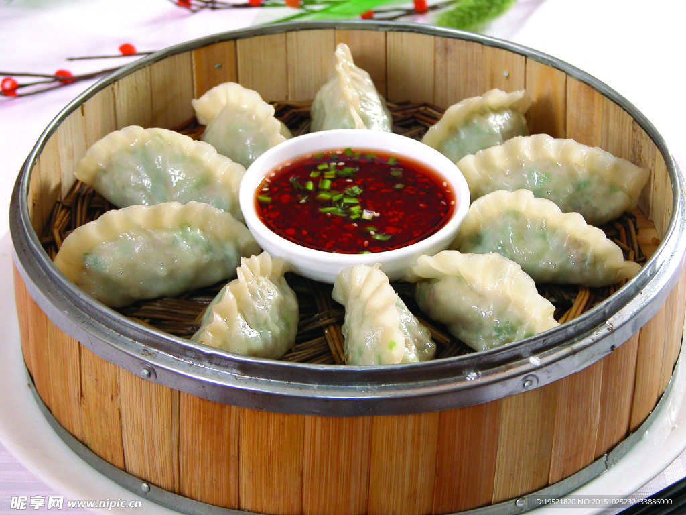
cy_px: 258
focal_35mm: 116
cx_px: 343
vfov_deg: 12.8
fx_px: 2299
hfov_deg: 17.0
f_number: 3.7
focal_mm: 29.5
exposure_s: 1/125
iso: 100
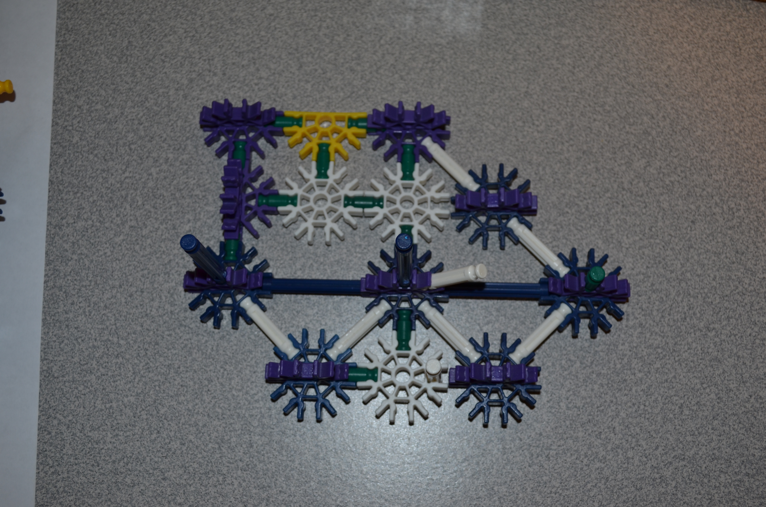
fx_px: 828
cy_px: 254
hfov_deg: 49.6
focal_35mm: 39
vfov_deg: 34.1
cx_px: 383
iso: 200
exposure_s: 1/30
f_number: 5.6
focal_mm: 26
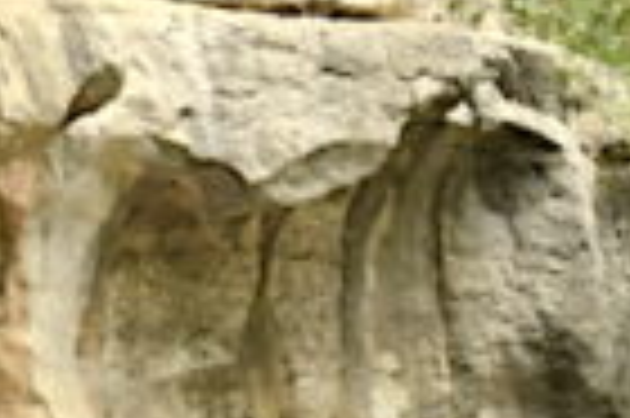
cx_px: -531
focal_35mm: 193
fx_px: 3374
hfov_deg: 10.0
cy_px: 175
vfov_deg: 7.1
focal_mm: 18
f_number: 5
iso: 320
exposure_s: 1/80
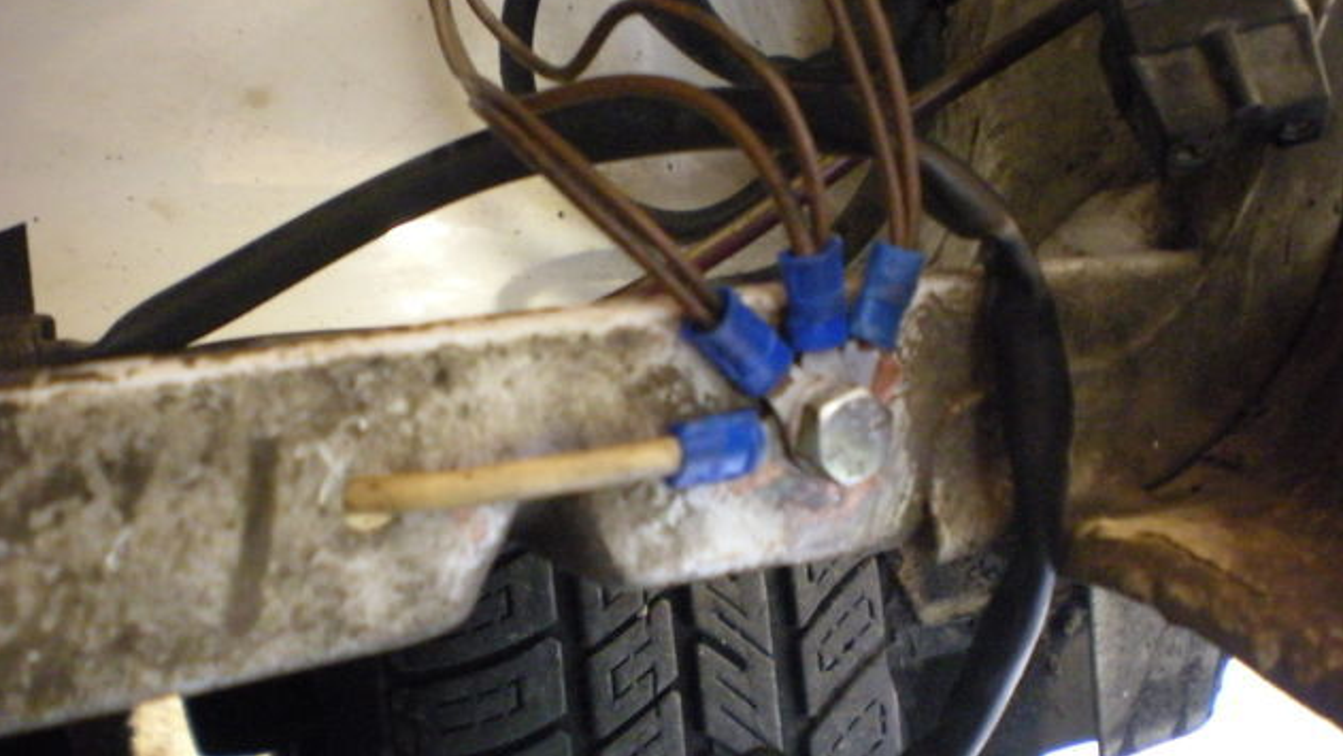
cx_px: 664
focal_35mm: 42
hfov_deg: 48.4
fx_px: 1496
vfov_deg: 28.3
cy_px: 432
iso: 800
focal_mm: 6.3
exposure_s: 1/4.6
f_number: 3.1
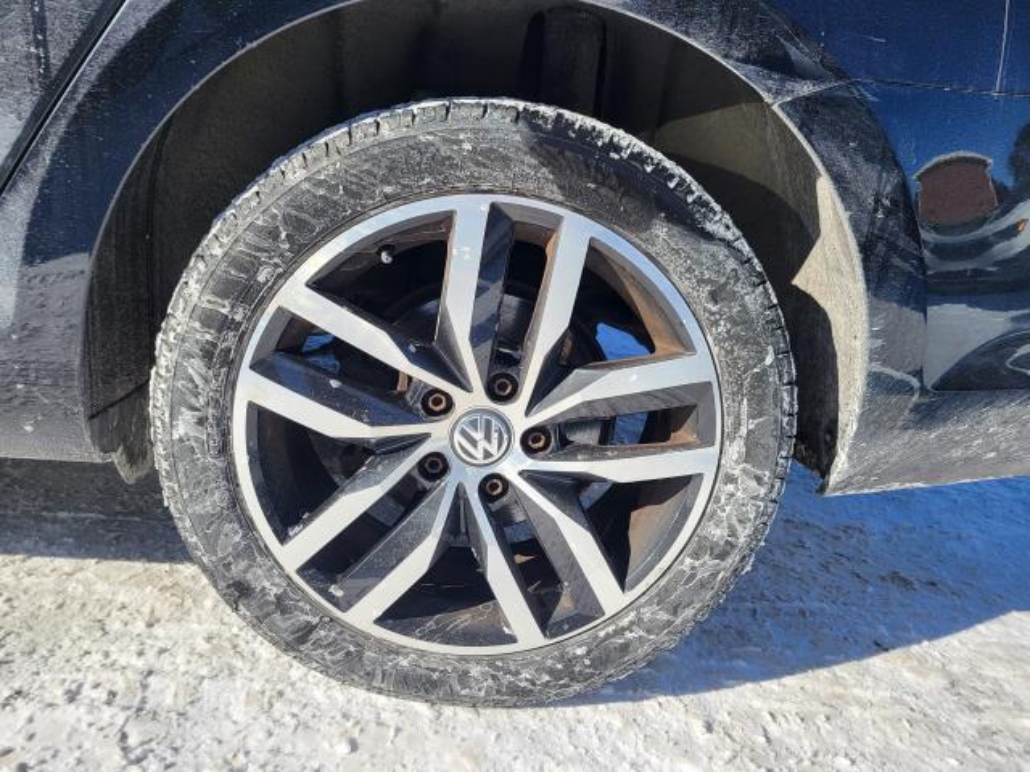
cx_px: 515
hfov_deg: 67.3
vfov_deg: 53.1
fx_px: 774
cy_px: 386
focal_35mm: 26
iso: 40
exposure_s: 1/1967
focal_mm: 5.4
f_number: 1.8
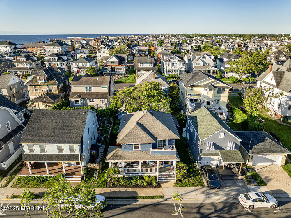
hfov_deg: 71.6
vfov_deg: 56.8
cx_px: 146
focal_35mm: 24
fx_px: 202
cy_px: 109
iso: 150
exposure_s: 1/2000
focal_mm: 12.29
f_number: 2.8
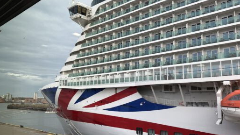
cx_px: 123
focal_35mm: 29
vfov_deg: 40.1
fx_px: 185
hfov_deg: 66.1
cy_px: 76
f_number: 1.78
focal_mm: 6.76
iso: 80
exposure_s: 1/1250
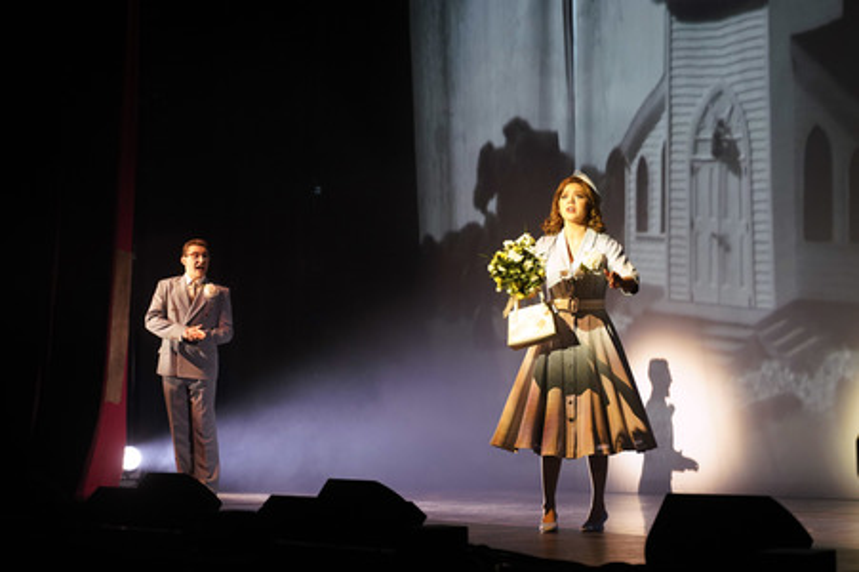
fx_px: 1454
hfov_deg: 32.9
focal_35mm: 61
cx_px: 430
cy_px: 286
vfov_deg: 22.2
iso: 1600
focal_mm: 61
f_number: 2.8
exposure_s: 1/100
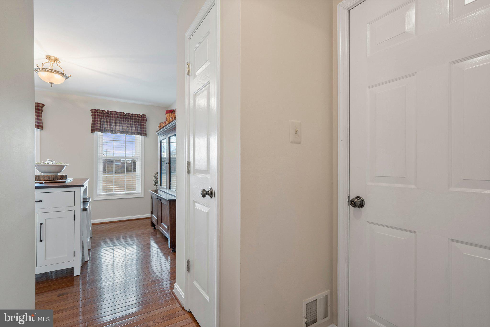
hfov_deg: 96.7
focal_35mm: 16
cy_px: 164
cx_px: 245
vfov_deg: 73.7
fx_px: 218
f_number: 8
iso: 500
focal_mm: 16
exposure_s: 1/6
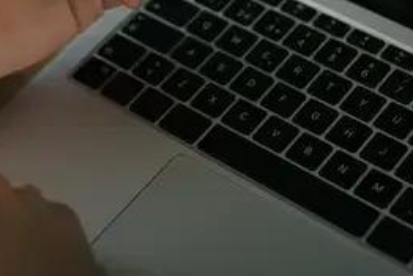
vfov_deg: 10.6
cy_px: -84
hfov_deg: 16.2
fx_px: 1446
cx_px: 154
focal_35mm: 126
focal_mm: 35
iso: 400
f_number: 1.8
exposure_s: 1/160
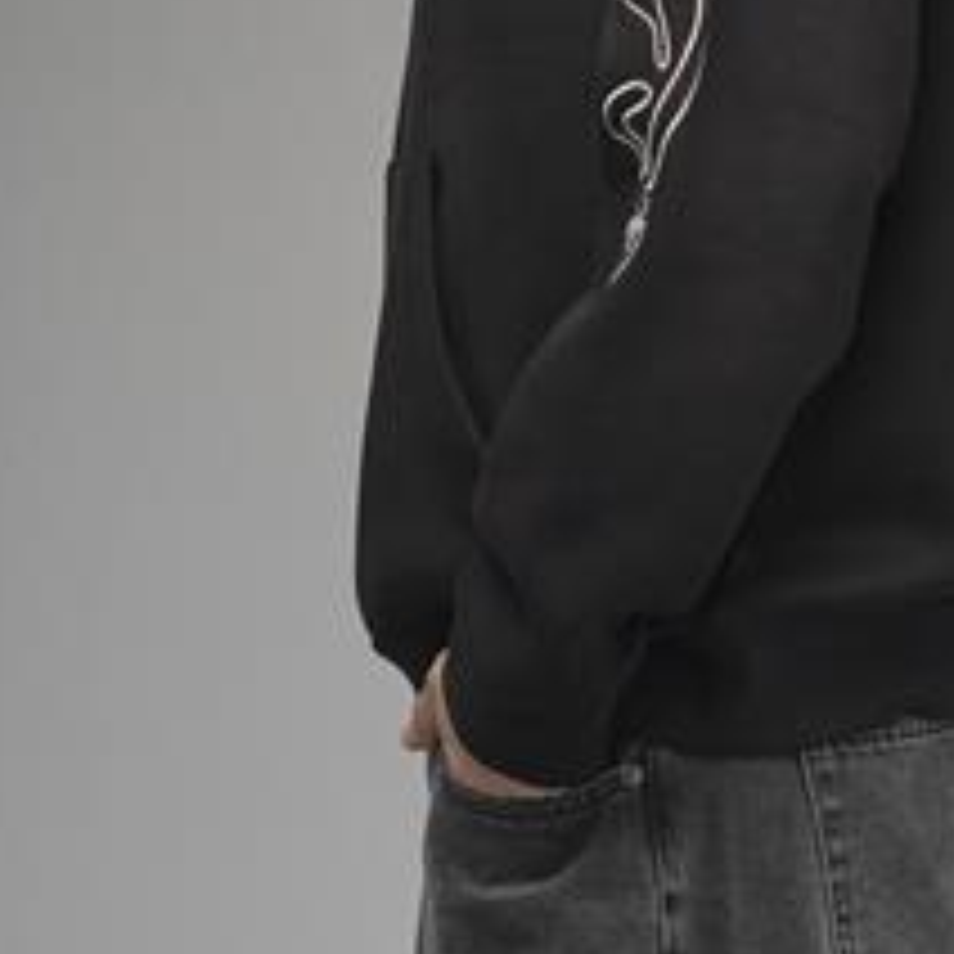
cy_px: -54
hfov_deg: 9.7
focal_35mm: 180
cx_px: 652
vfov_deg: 9.6
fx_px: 5612
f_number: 7.1
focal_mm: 50
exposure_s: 1/125
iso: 64
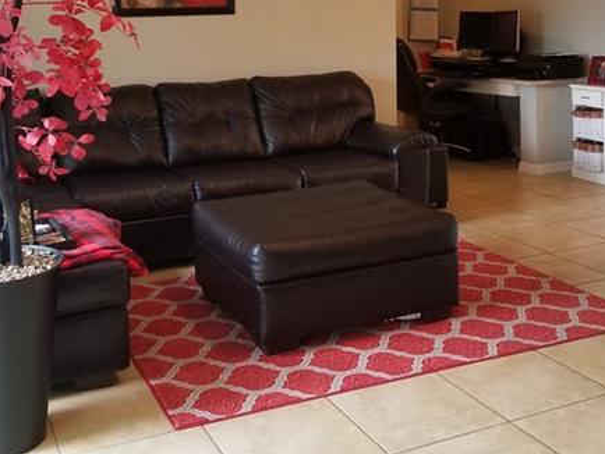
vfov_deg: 30.7
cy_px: 88
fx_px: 804
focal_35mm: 46
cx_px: 289
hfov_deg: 41.2
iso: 160
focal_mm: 4.3
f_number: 1.7
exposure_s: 1/40
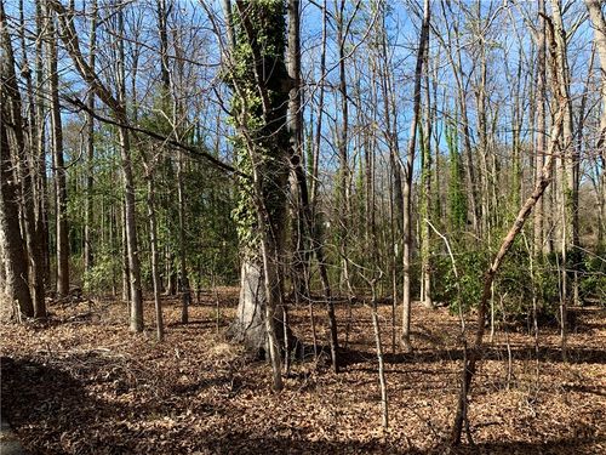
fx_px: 455
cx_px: 303
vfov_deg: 53.1
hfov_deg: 67.3
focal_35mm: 26
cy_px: 228
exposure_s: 1/771
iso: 25
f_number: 1.8
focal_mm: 4.25
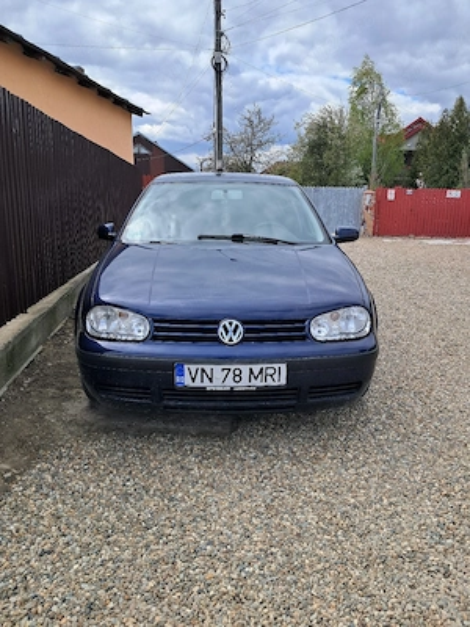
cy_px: 314
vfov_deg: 65.3
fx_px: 489
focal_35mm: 27
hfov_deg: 51.4
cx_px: 235
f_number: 1.8
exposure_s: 1/769
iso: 50
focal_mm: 4
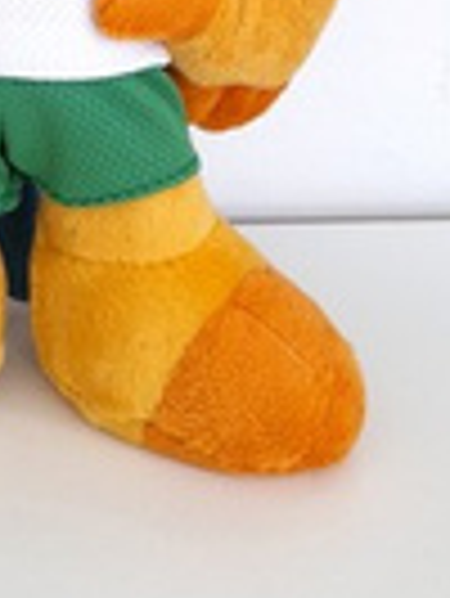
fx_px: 1125
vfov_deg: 26.0
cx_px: -36
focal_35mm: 65
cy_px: -155
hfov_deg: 21.5
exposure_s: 1/50
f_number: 2
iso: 64
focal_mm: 4.6
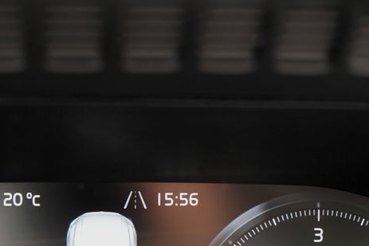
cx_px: 127
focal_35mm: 73
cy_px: 253
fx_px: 748
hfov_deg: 27.5
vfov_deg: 18.2
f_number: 4
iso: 500
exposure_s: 1/60
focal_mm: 33
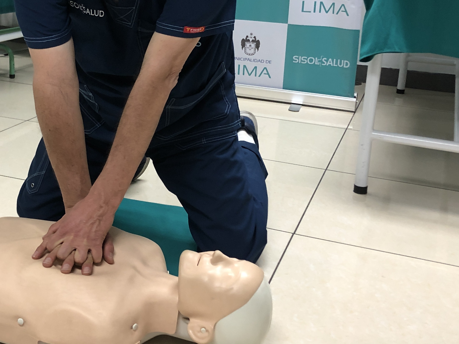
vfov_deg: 27.7
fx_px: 689
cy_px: 98
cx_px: 141
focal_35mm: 52
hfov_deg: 36.3
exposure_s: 1/15
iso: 50
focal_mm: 4
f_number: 1.8
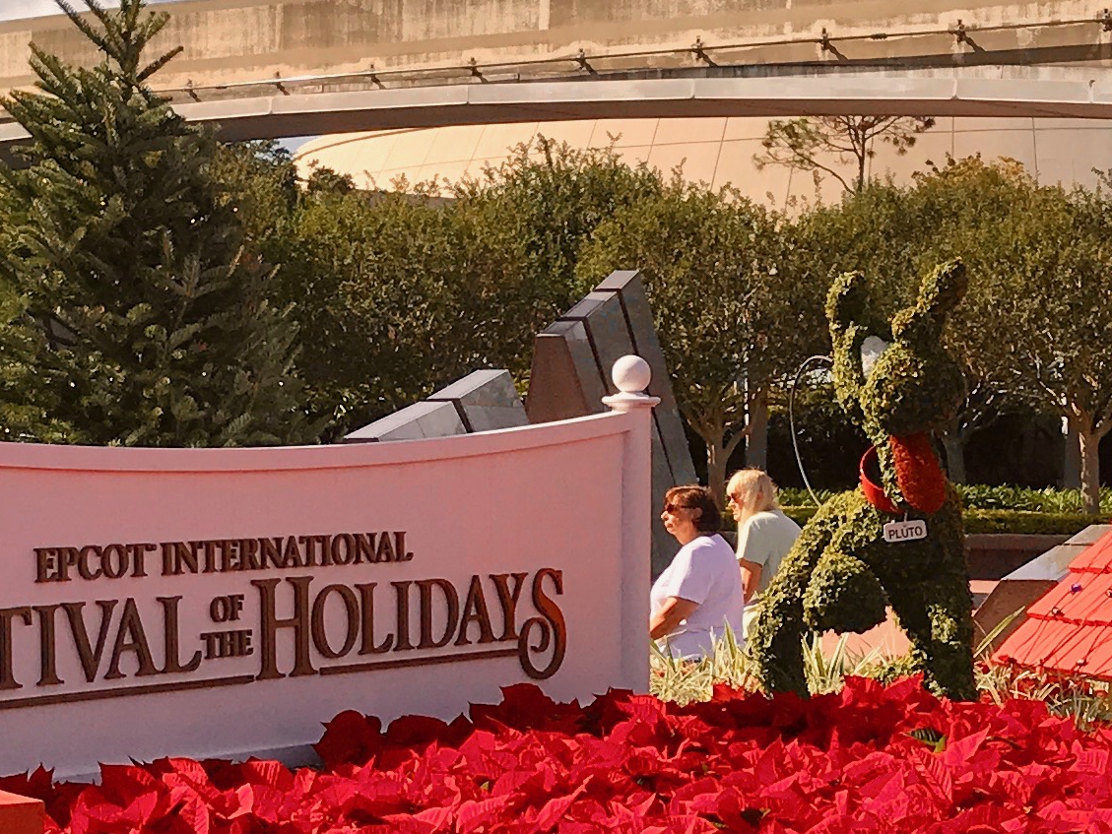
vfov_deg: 14.8
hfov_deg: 19.5
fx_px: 3213
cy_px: 461
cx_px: 262
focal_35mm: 100
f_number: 1.8
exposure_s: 1/2740
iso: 20
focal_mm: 3.99
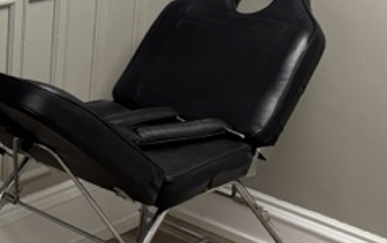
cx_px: -194
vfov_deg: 15.1
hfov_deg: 20.7
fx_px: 898
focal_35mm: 85
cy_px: -8
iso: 160
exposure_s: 1/120
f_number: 1.78
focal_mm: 6.76
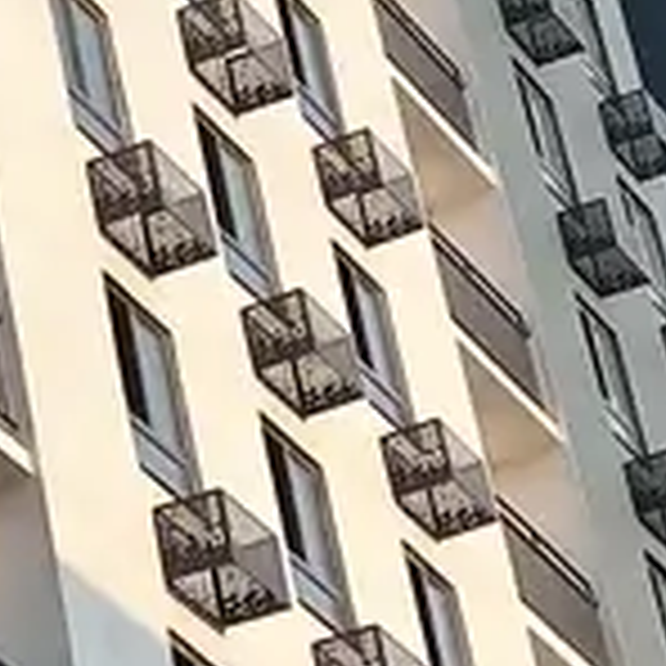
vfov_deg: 8.7
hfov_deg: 8.5
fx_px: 4201
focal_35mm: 193
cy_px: -531
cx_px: -742
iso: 101
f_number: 1.8
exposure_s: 1/194
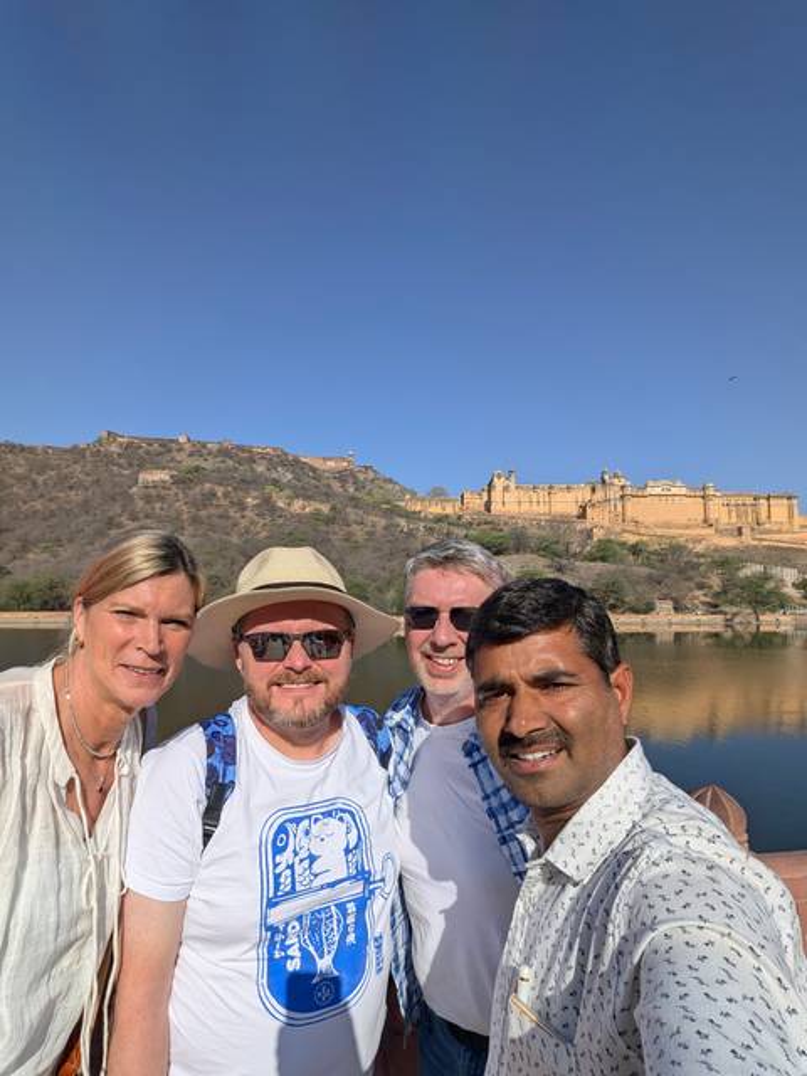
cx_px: 404
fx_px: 560
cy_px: 538
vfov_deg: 87.8
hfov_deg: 71.6
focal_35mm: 18
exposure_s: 1/3257
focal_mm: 2.71
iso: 63
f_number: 2.2
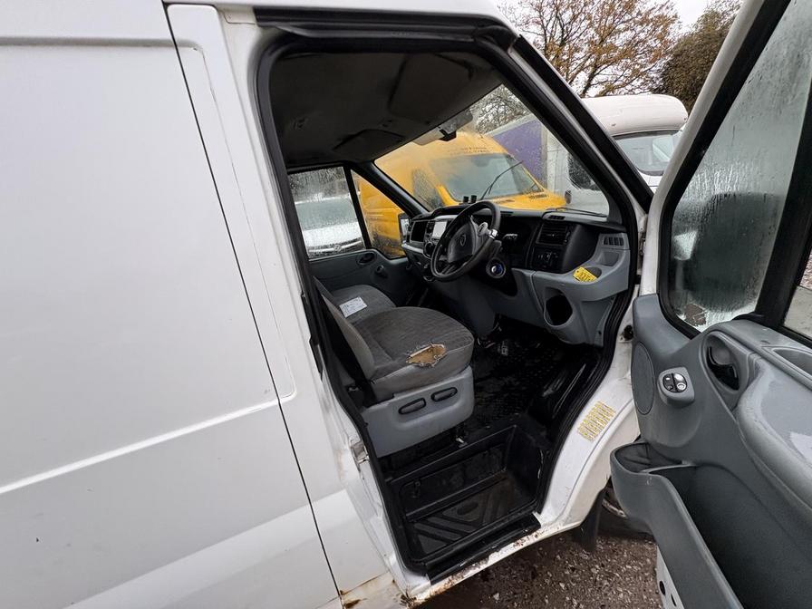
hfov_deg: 102.1
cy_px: 304
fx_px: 328
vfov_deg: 85.7
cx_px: 406
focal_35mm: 14
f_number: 2.2
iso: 100
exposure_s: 1/99
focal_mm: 2.22
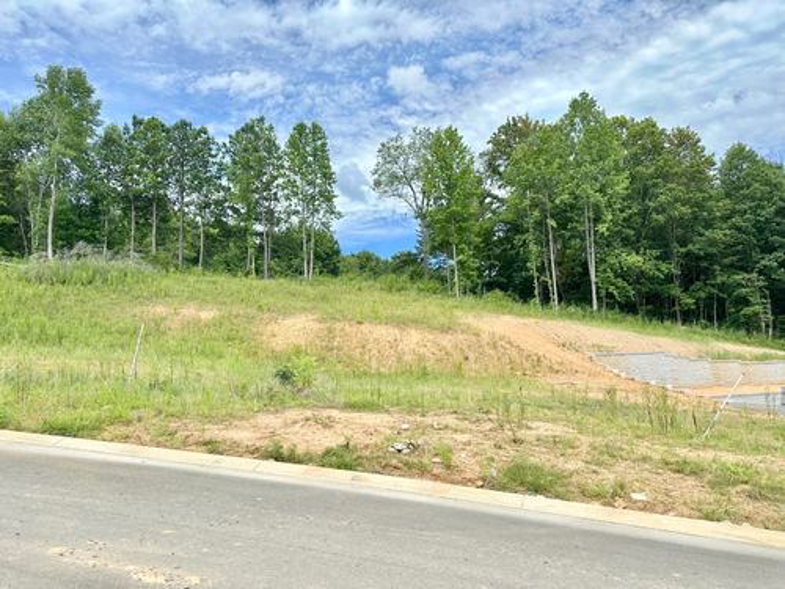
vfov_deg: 56.8
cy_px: 294
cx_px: 392
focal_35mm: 24
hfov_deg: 71.6
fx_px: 544
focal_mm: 6.86
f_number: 1.78
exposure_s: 1/3717
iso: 80
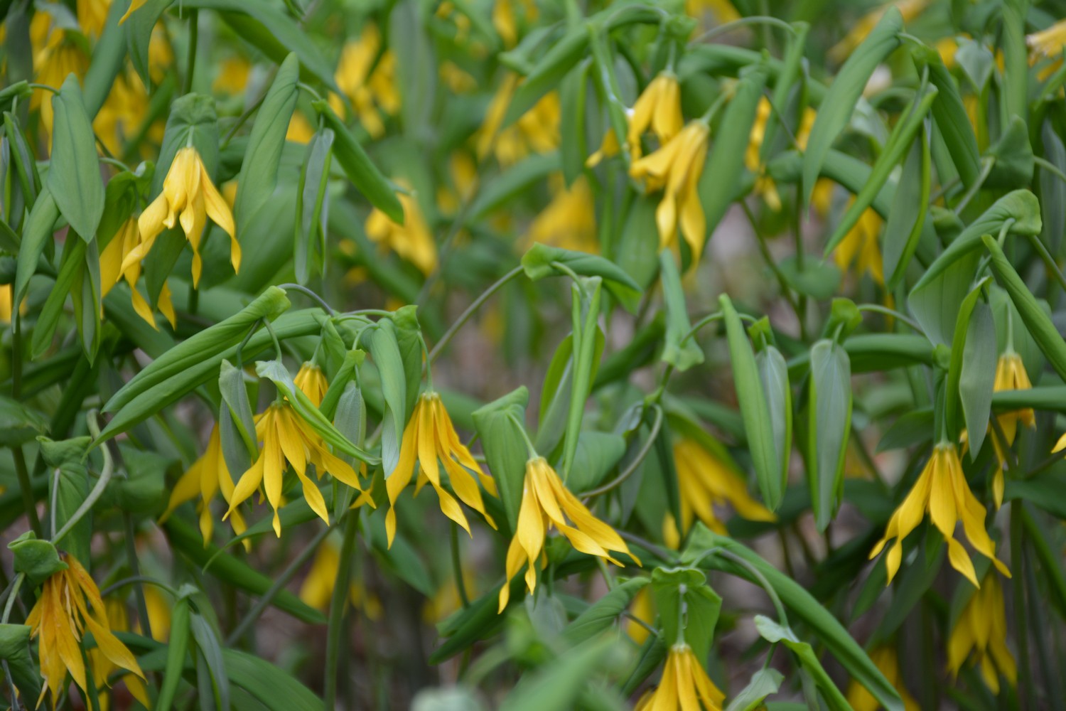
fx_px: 3331
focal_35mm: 112
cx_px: 533
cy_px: 356
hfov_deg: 18.2
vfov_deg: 12.2
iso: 200
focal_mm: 75
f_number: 5.6
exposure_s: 1/125
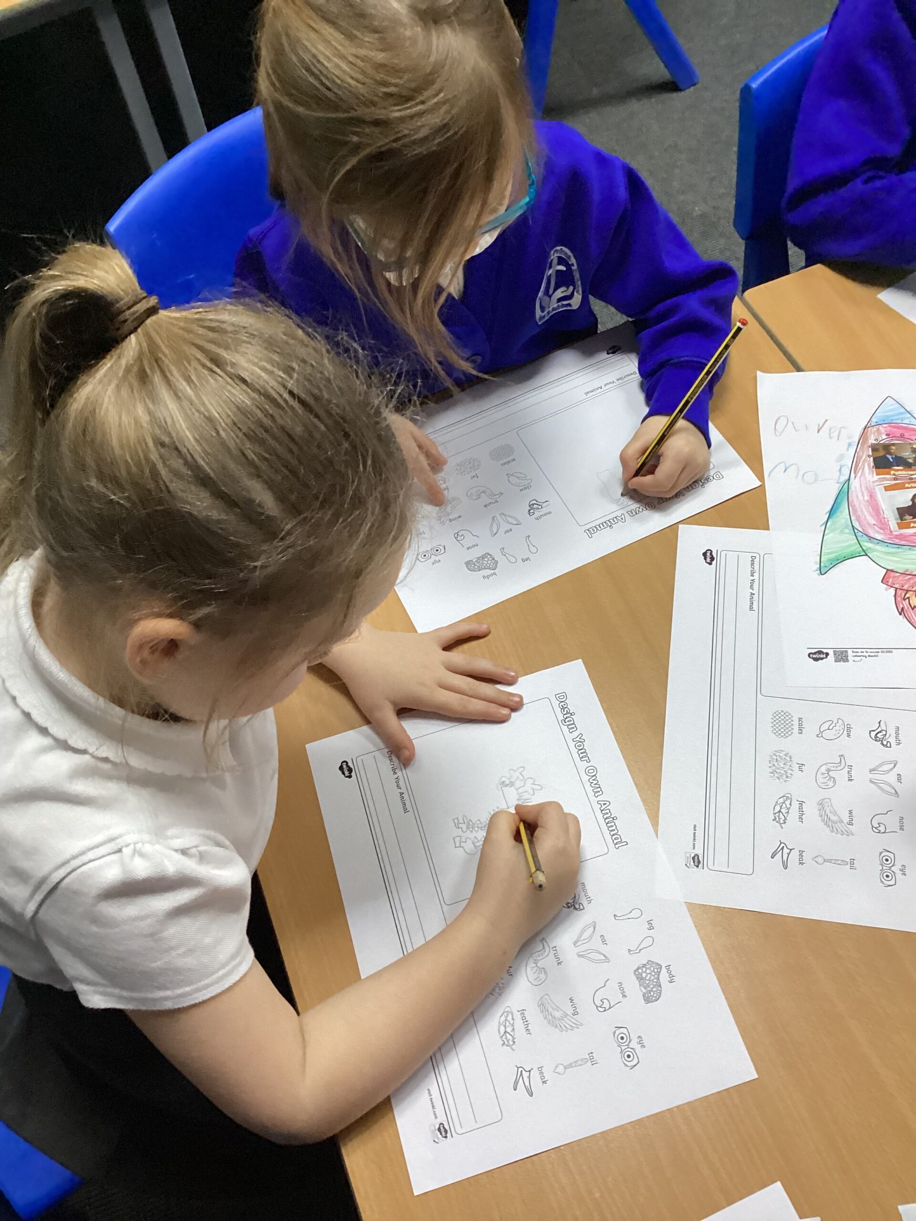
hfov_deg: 45.4
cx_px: 458
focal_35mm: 31
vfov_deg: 58.4
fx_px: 1094
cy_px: 610
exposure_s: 1/60
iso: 250
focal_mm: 3.3
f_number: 2.4
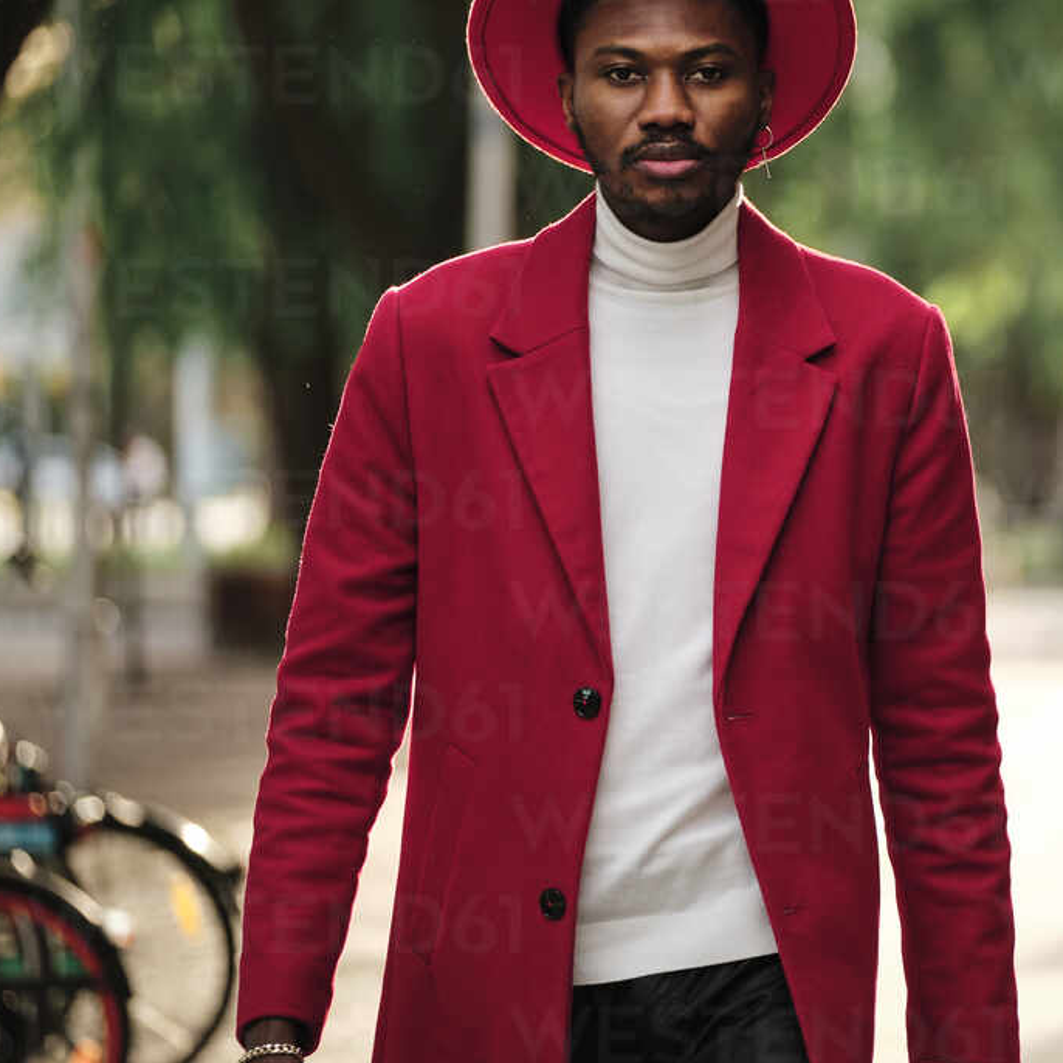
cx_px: 846
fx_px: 9867
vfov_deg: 6.2
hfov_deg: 6.2
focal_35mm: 284
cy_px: 461
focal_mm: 124.3
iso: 500
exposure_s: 1/500
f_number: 2.8
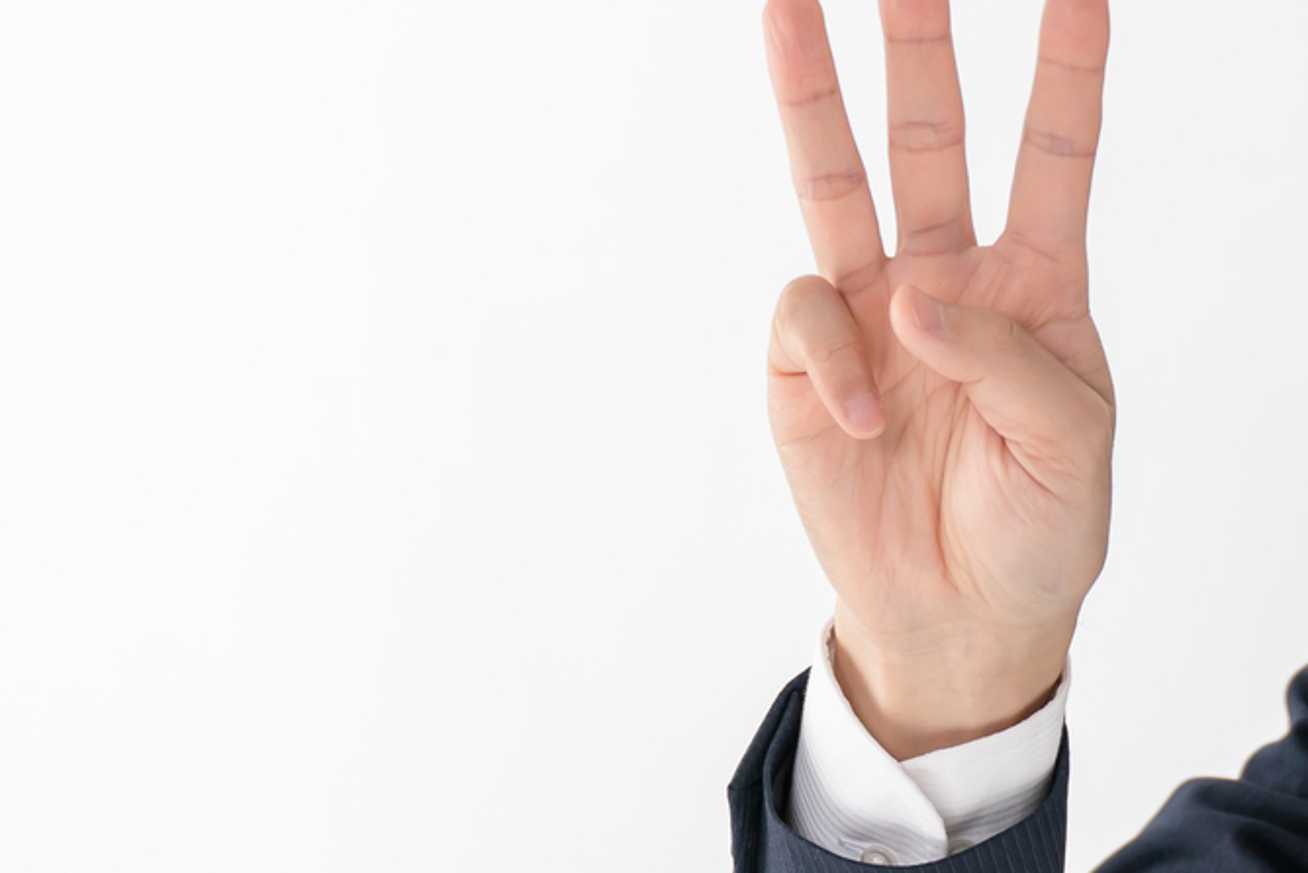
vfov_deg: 3.7
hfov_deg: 5.5
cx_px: 1490
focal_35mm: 371
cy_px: 434
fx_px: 13485
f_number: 3.5
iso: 200
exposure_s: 1/200
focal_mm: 124
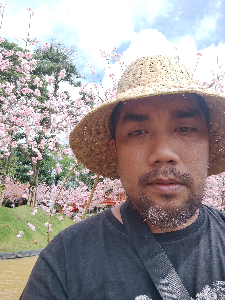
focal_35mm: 20
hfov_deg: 66.0
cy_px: 150
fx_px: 173
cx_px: 112
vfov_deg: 81.7
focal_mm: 3.49
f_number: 2.45
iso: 50
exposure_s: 1/1381
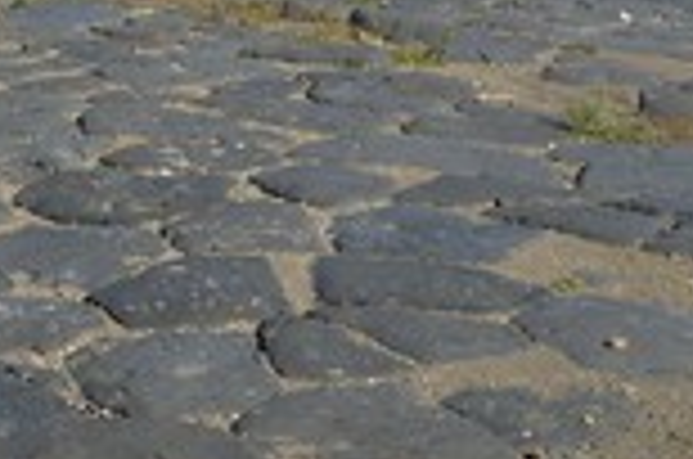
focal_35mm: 93
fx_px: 1787
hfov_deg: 21.7
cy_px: 22
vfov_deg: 14.5
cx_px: 162
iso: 200
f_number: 16
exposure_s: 1/200
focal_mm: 34
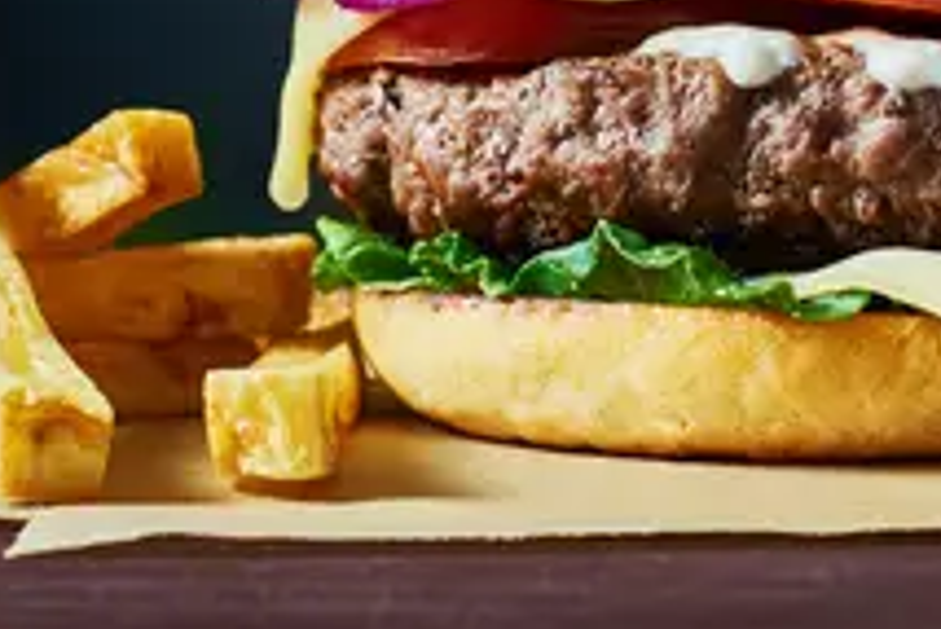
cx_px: 765
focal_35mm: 140
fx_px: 3662
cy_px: -121
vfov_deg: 9.7
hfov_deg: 14.6
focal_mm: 50
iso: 200
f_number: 10
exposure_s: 1/125
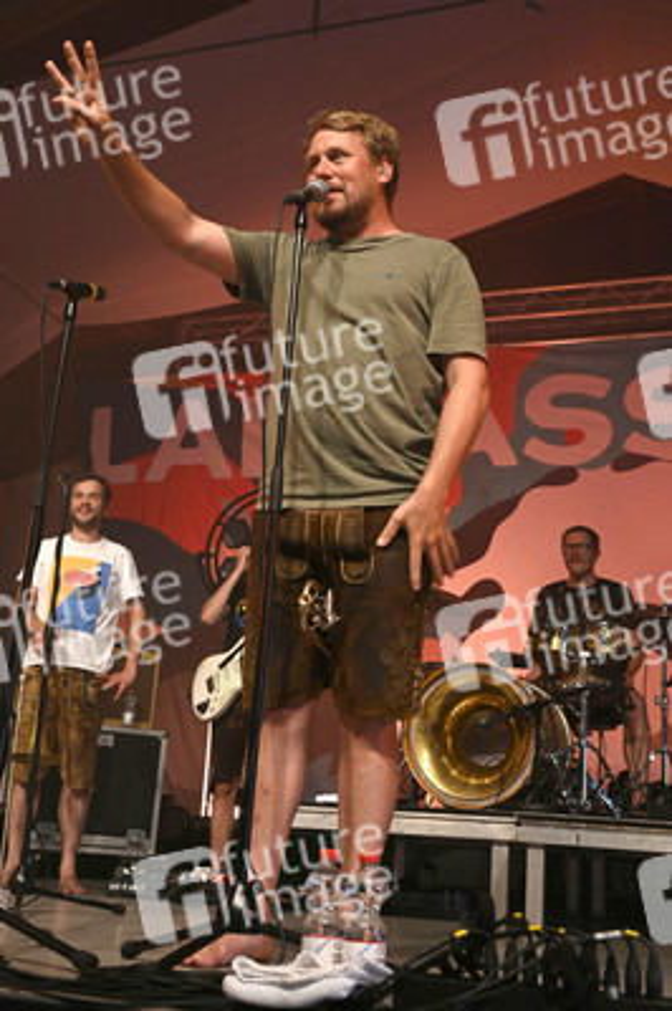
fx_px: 1066
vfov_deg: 50.7
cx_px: 336
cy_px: 506
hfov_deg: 35.0
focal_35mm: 38
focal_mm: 38
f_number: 6.3
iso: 3200
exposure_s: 1/60
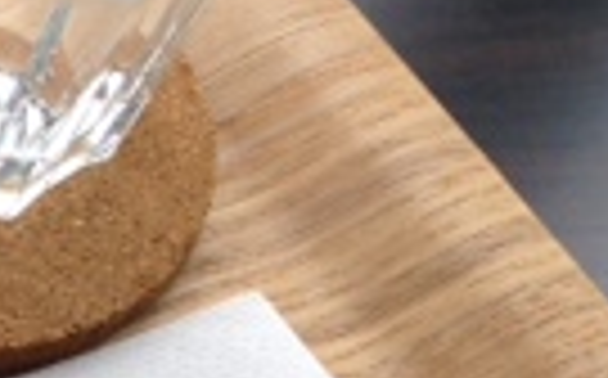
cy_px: 477
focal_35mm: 166
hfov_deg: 10.9
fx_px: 2747
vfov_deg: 7.8
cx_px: -793
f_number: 2.4
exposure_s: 1/208
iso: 50
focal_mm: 4.12
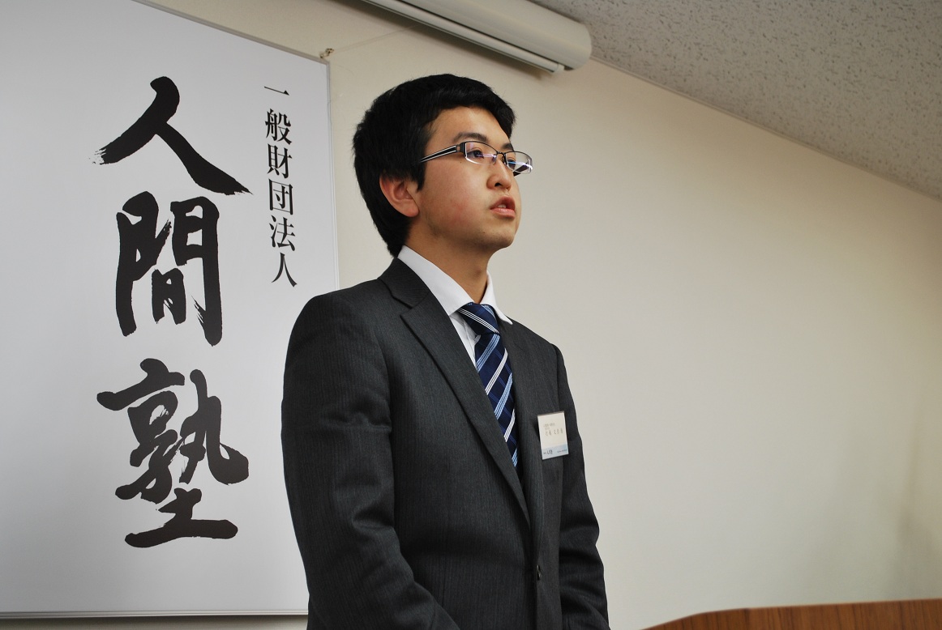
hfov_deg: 36.8
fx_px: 1415
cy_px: 315
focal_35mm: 54
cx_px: 471
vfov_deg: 25.1
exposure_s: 1/30
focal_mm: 36
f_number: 5.3
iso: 280
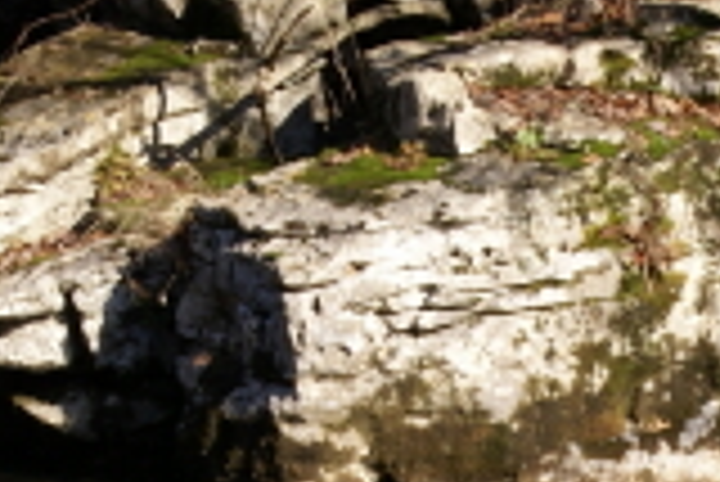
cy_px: 728
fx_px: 5255
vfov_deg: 5.2
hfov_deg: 7.8
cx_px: 770
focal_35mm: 262
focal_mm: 35
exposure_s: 1/125
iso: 100
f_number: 8
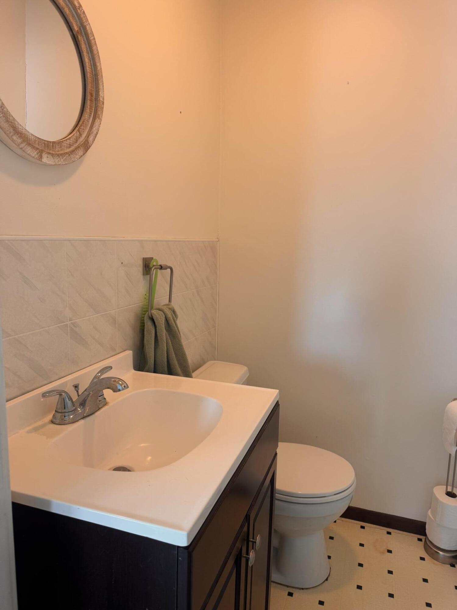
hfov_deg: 56.8
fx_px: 422
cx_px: 228
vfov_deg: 71.6
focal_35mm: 24
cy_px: 305
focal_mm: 6.76
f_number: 1.78
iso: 125
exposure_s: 1/60
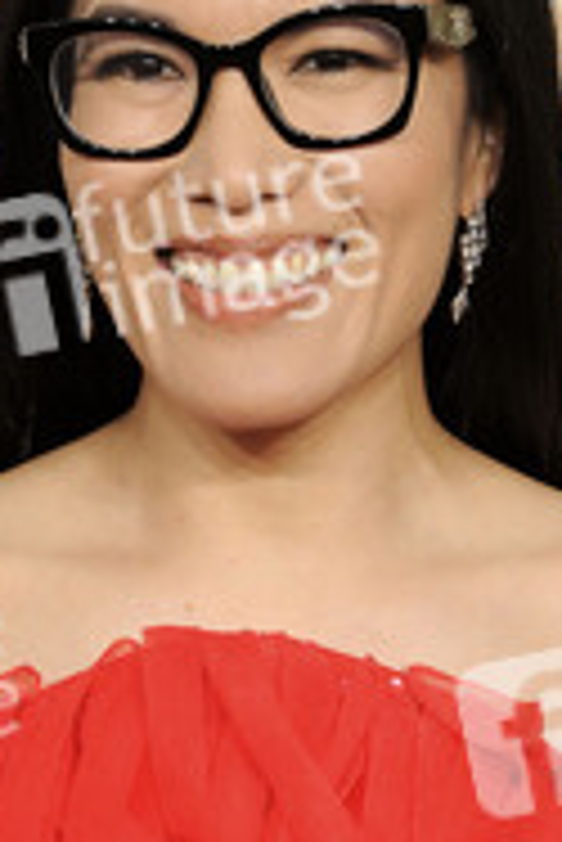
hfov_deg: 3.2
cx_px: 281
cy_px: 486
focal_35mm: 427
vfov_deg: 4.8
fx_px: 9980
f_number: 10
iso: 800
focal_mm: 200
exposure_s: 1/250
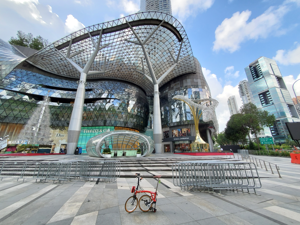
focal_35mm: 13
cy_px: 112
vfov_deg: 89.9
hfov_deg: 106.2
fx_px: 113
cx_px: 150
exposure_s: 1/281
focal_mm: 1.8
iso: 50
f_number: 2.2
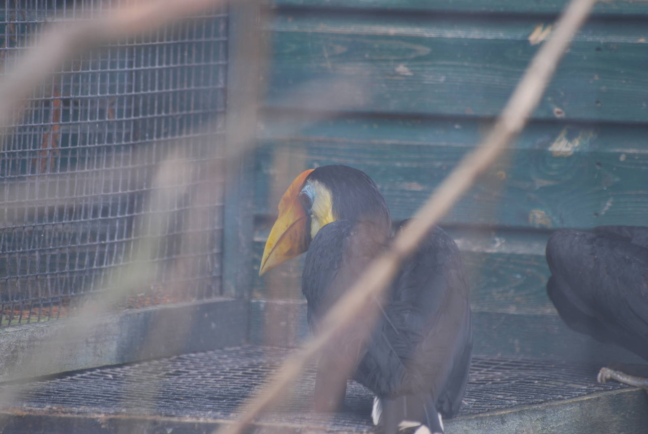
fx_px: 7299
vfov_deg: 3.4
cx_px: 324
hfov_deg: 5.1
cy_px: 217
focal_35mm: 405
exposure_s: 1/125
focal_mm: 270
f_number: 5.6
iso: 200
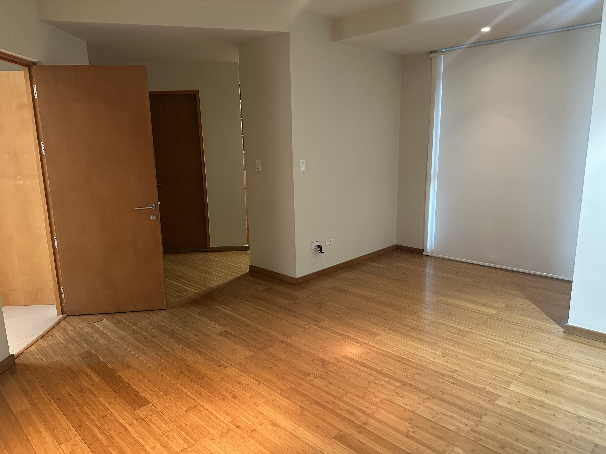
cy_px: 227
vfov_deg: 56.8
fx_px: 420
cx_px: 303
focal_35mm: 24
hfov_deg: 71.6
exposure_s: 1/60
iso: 640
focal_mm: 6.86
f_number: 1.78
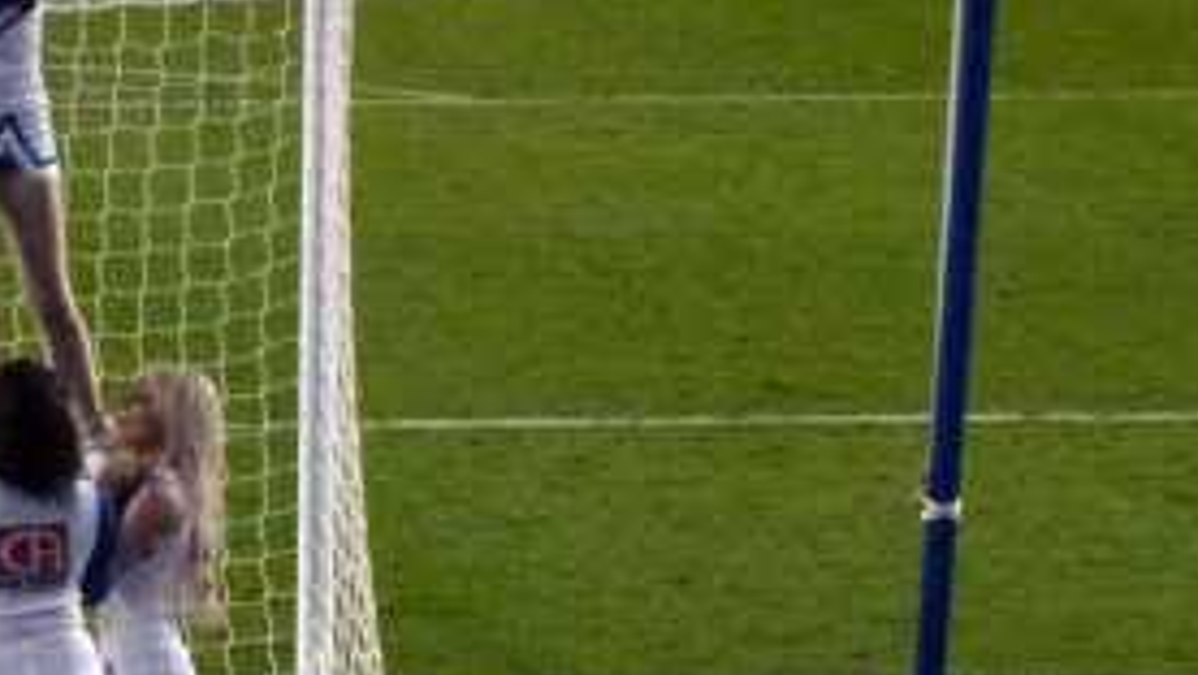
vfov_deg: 5.5
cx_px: -394
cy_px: 290
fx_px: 7086
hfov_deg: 9.5
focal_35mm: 223
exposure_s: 1/60
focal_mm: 12.7
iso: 500
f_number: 4.7
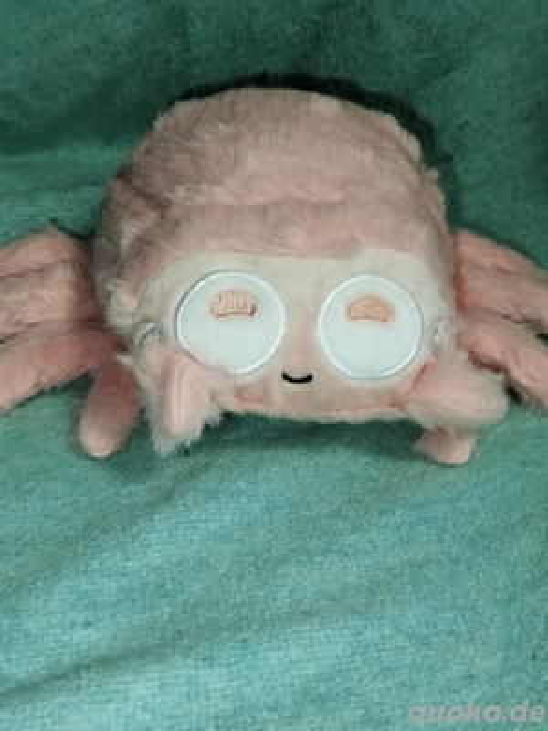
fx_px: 1013
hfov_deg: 30.3
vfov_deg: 39.7
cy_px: 366
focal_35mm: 48
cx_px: 274
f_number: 1.7
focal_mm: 5.31
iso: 320
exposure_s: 1/33
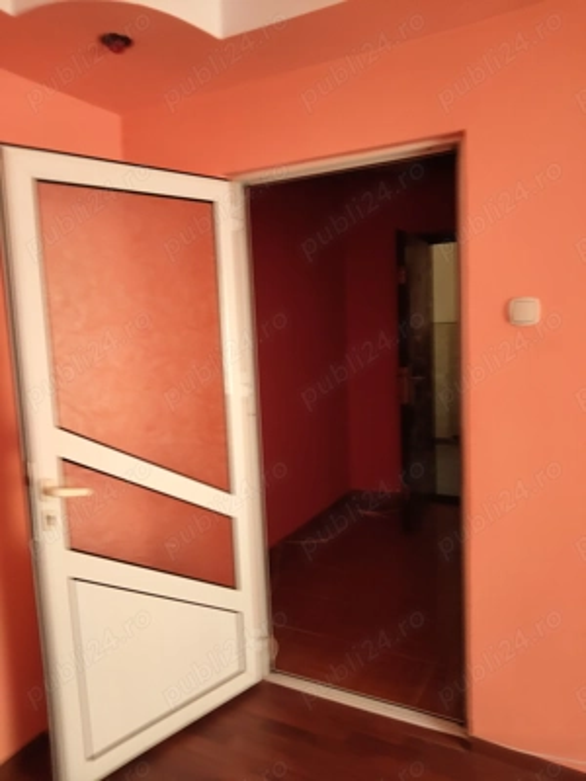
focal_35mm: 25
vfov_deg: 69.4
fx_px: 564
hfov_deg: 54.9
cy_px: 390
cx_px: 293
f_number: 1.8
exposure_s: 1/20
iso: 730
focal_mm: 4.15
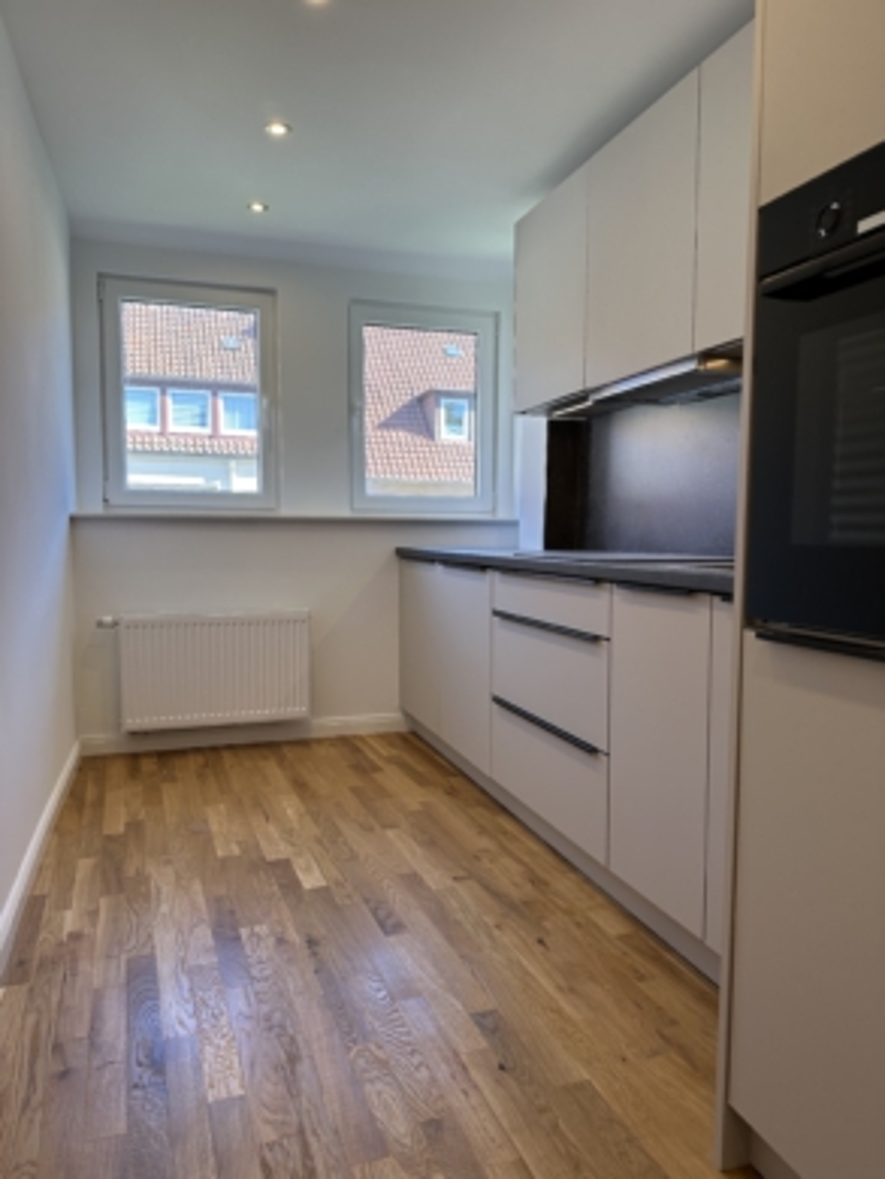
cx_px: 442
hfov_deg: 56.9
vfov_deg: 71.6
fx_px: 817
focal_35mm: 24
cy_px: 590
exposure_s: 1/298
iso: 160
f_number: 1.78
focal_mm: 6.86
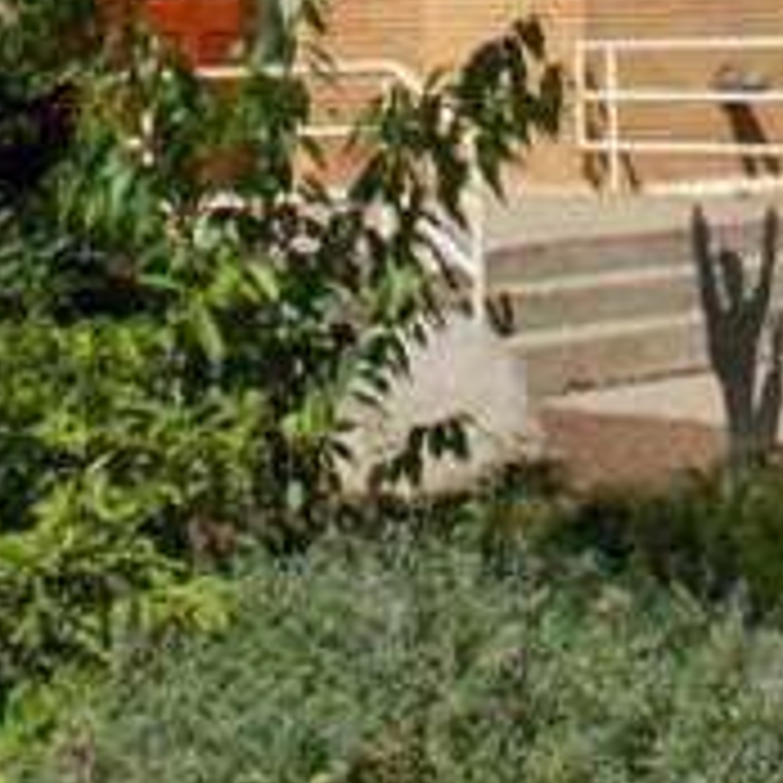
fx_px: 2815
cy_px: -450
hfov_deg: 15.8
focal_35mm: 110
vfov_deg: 14.6
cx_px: 526
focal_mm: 4.8
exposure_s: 1/1000
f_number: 3.2
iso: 80
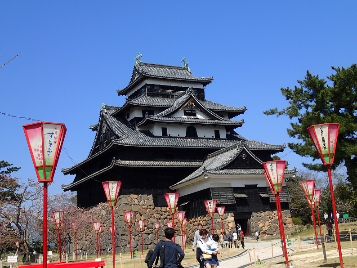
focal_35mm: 49
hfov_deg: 38.9
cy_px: 134
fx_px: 505
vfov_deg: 29.7
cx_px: 178
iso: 100
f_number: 4.5
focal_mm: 8.99
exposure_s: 1/640
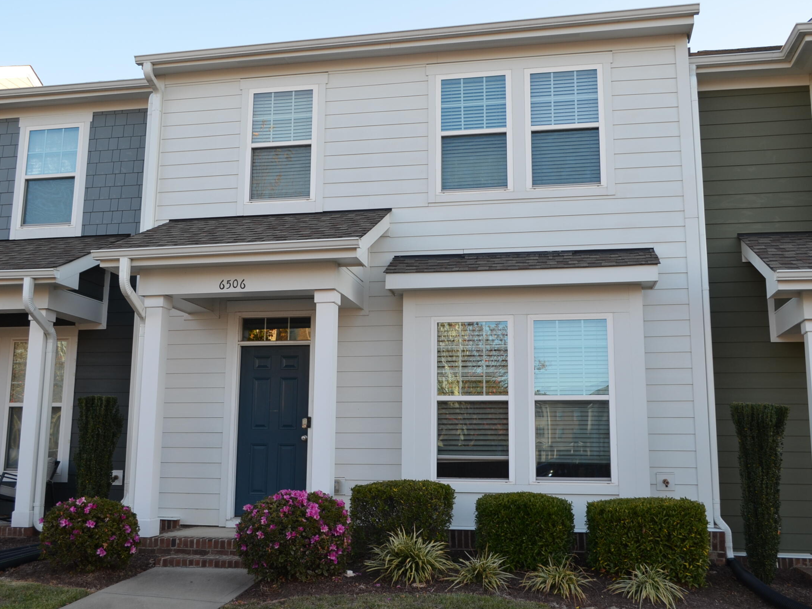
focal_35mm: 36
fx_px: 845
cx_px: 410
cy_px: 304
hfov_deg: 51.3
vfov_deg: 39.7
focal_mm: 22
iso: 200
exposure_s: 1/160
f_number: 6.3
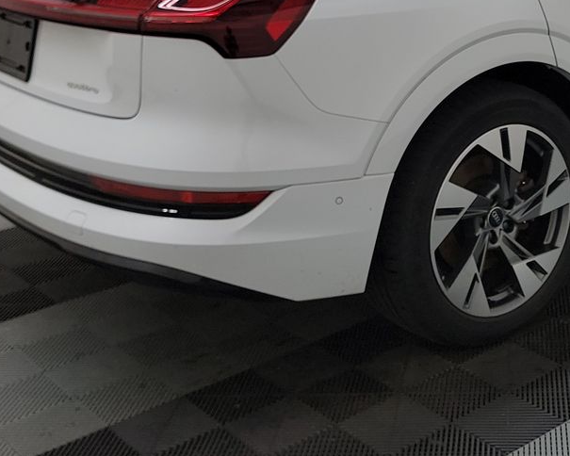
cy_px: 106
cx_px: 459
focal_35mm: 62
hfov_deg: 29.8
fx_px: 1046
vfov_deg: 24.3
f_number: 1.8
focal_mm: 6.7
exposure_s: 1/59
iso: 148
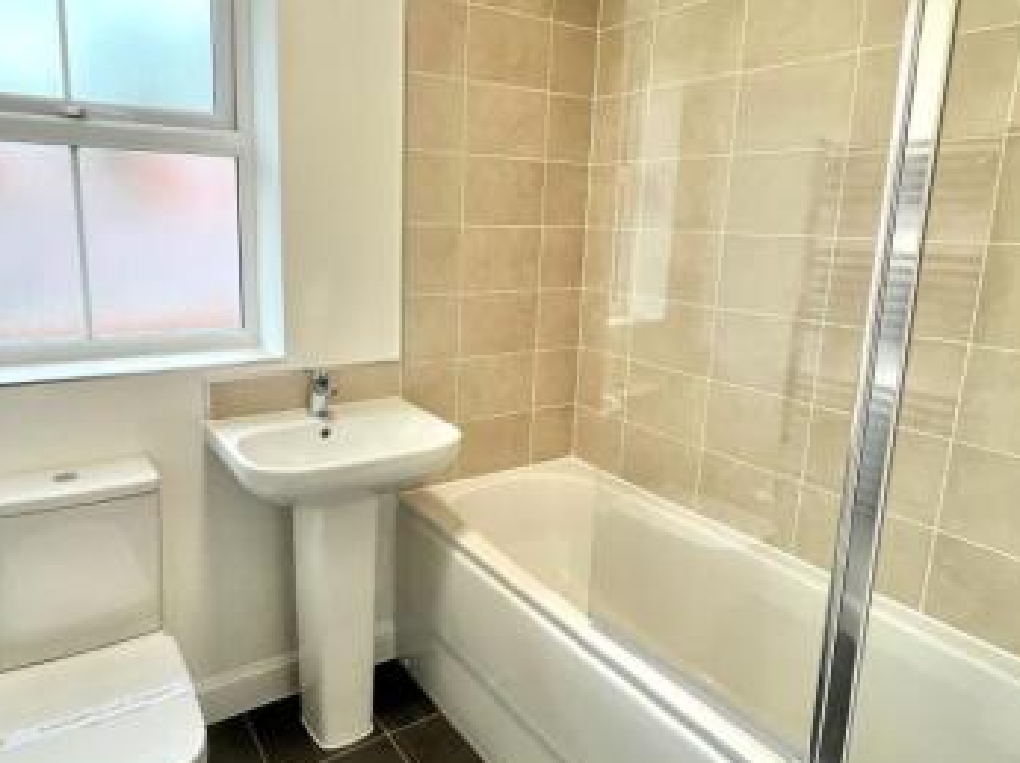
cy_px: 359
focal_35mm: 22
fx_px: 648
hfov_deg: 76.2
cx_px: 457
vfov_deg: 60.9
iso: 80
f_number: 1.8
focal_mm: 1.57
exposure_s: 1/100
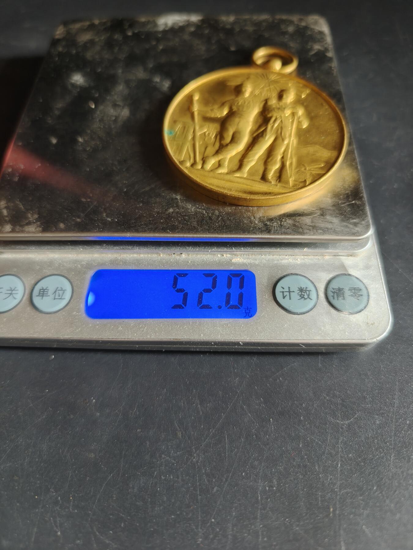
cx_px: 206
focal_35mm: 23
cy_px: 275
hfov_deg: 58.9
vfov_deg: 73.9
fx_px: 366
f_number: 1.6
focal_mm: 6.06
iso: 800
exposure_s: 1/100
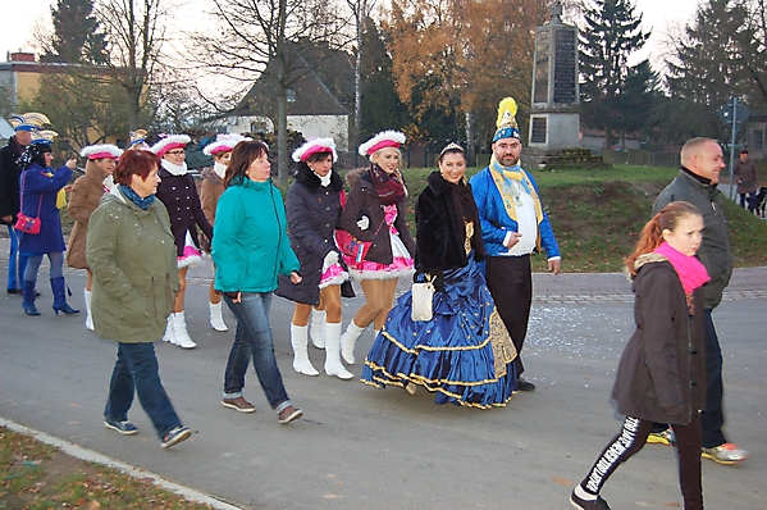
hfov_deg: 43.6
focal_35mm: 45
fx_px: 958
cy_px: 255
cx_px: 384
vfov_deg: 29.8
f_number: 4.2
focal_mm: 30
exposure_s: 1/60
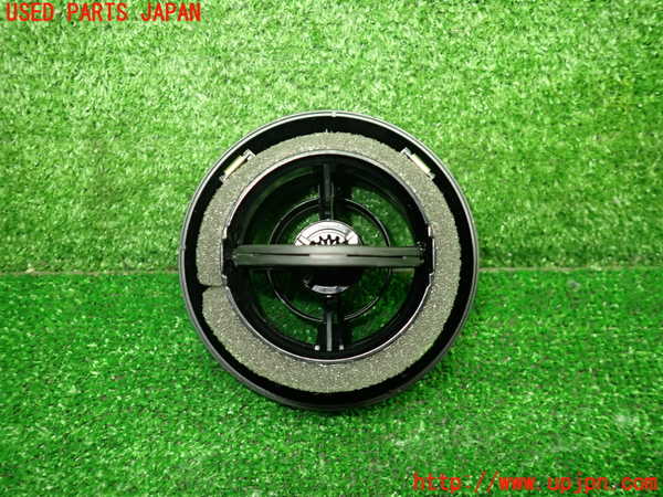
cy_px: 248
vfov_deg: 54.9
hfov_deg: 69.4
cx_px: 332
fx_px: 479
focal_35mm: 25
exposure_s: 1/30
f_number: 2
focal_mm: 4.5
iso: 250
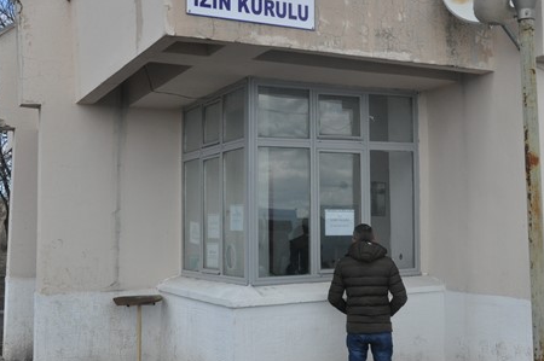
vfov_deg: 25.9
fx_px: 785
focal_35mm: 52
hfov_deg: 37.9
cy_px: 162
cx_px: 348
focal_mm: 24
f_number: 13
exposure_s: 1/640
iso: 800
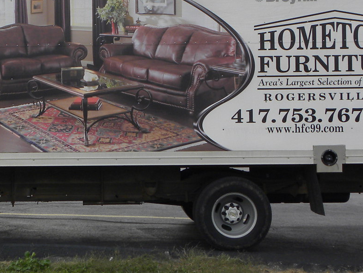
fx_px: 1017
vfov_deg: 15.2
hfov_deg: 20.0
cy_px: 82
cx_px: 65
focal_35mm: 97
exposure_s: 1/146
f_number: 4
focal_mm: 6.6
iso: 64
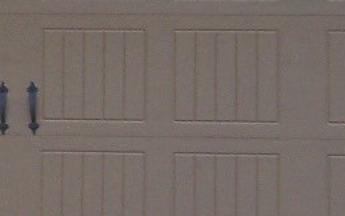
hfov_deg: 8.5
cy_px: -93
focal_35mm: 233
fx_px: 2191
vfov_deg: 5.6
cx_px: -336
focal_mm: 6.3
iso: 80
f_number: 2.8
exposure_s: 1/500
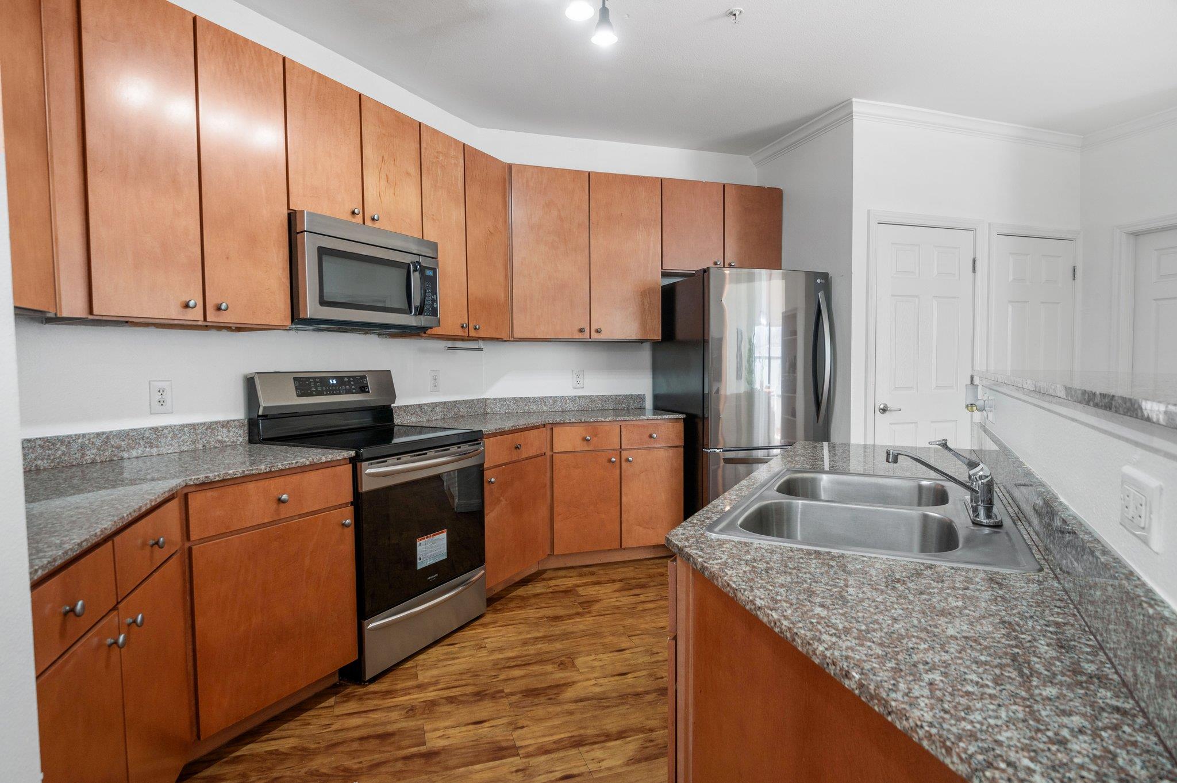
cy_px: 392
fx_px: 621
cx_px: 588
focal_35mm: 19
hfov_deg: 87.0
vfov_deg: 64.5
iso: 500
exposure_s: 1/1.67
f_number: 13
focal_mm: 19
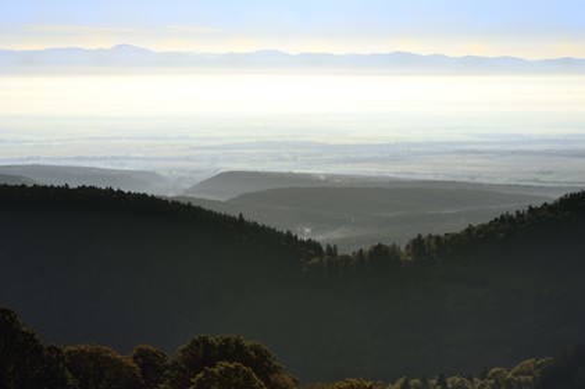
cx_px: 292
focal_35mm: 102
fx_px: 1656
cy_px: 194
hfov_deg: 20.0
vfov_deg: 13.4
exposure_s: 1/1600
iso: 200
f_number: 7.1
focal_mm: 102
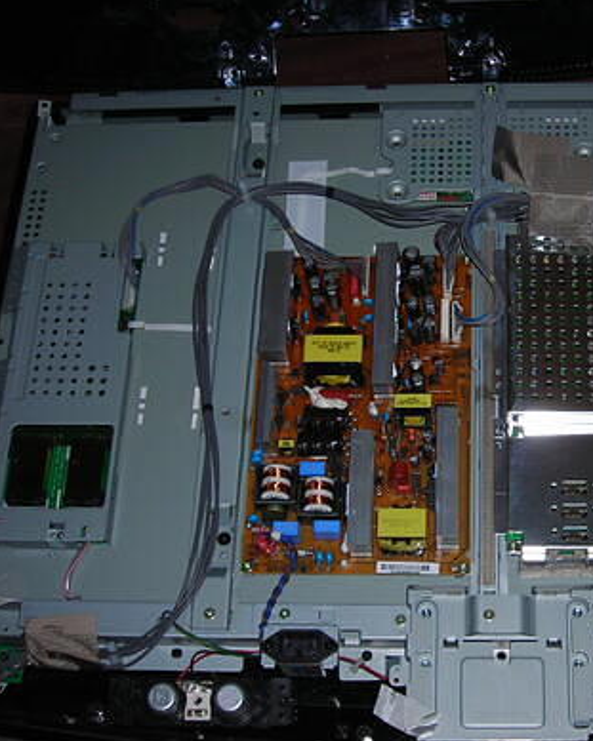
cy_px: 391
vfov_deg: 31.0
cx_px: 511
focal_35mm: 61
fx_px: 1339
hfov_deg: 24.4
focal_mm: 6.3
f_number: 3.2
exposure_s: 1/60.1
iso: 50
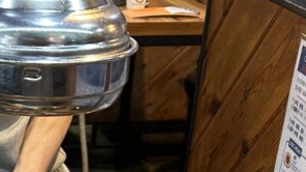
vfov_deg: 11.4
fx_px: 795
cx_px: 6
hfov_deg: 21.1
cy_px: 310
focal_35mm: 98
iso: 200
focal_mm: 5.7
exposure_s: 1/60
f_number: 1.5
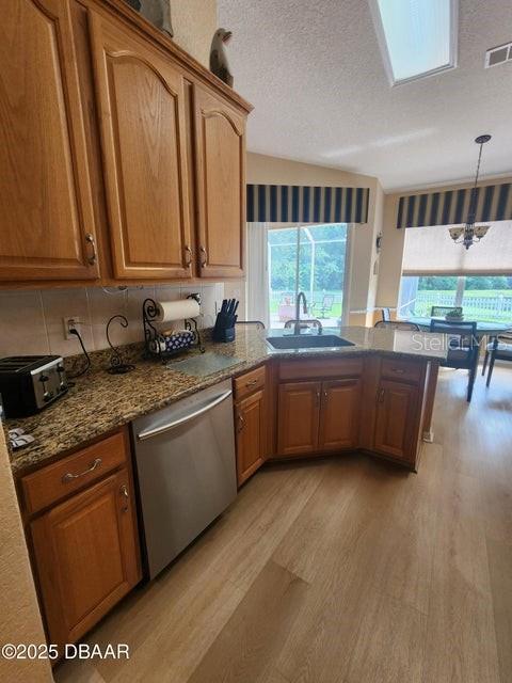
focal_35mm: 13
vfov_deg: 106.2
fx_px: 256
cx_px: 256
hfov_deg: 89.9
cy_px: 342
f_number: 2.2
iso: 160
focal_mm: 2.2
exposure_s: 1/60.2
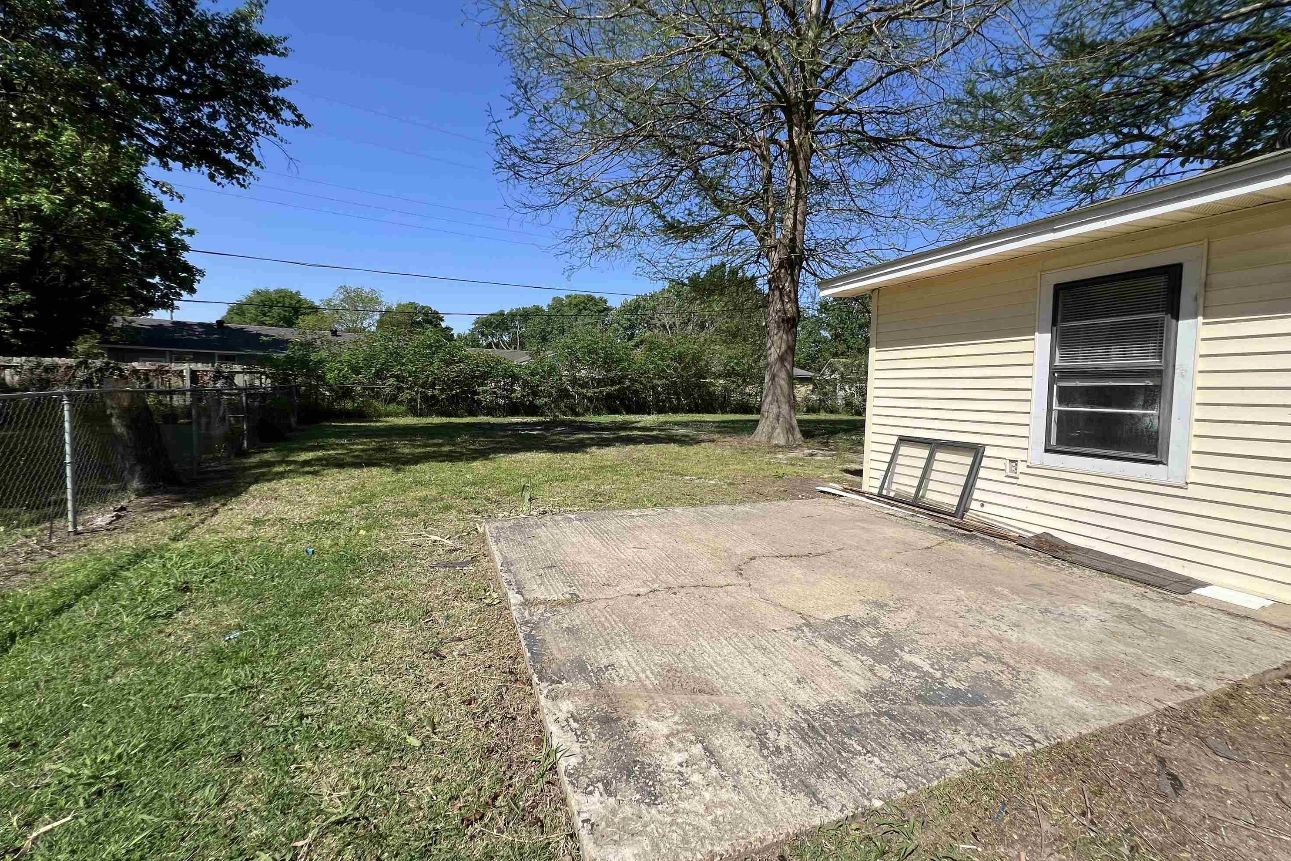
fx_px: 502
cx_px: 663
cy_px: 426
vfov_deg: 81.2
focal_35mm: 14
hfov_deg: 104.2
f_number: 1.8
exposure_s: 1/1845
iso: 32
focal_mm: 1.57
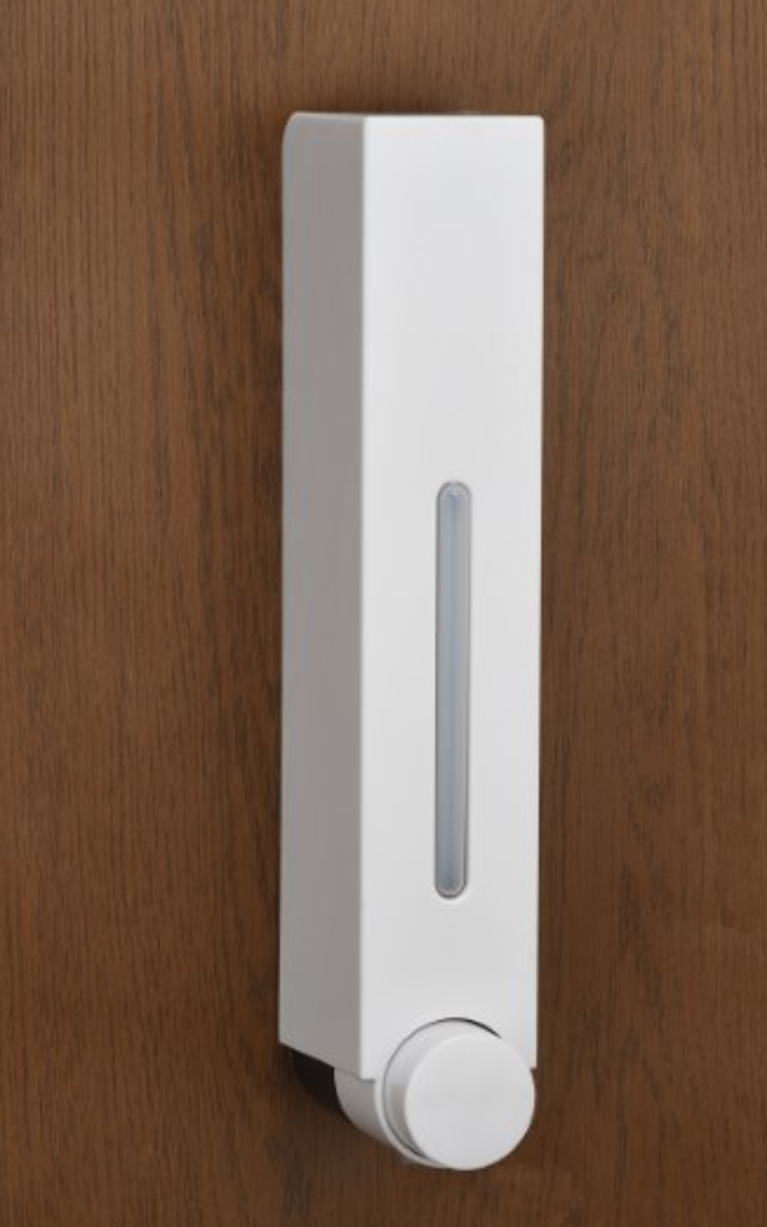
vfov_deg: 14.0
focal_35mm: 149
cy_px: 624
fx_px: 4979
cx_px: 409
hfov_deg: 8.8
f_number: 16
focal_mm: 85
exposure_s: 1/30
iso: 100
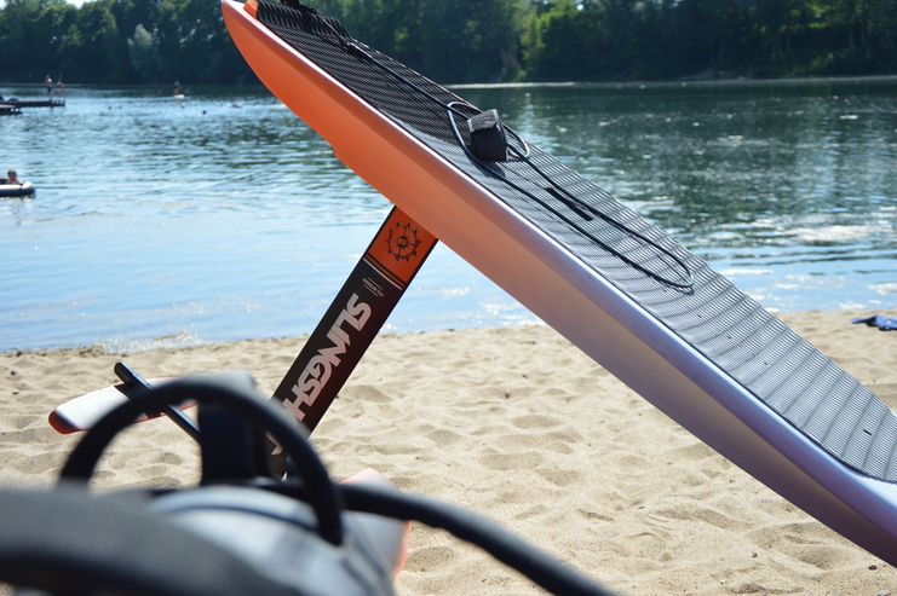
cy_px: 298
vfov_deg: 26.4
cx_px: 448
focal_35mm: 51
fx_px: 1270
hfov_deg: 38.9
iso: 400
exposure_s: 1/2000
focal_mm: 34
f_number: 4.2
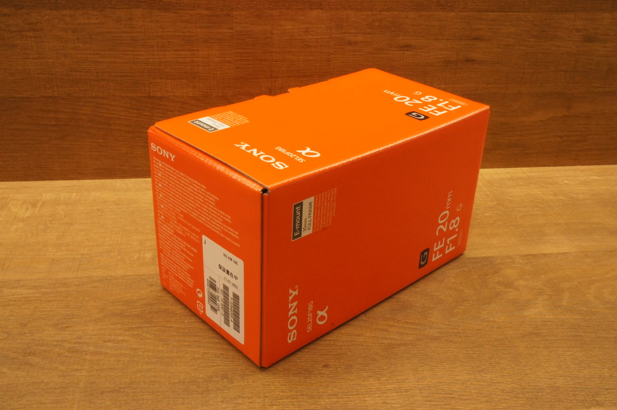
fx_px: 616
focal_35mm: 36
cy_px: 205
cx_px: 308
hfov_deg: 53.2
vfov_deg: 36.8
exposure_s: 1/20
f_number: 22
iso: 1600
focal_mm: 24
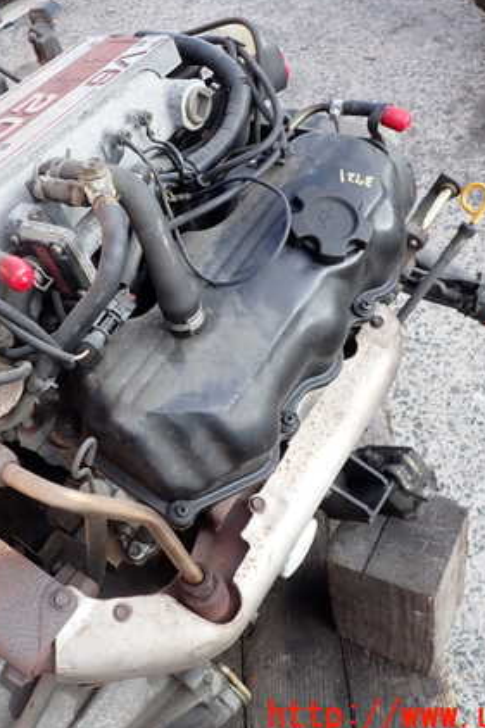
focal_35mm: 37
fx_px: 748
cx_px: 140
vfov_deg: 51.9
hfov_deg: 35.3
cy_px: 350
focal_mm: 4.5
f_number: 2.8
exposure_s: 1/80
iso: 100
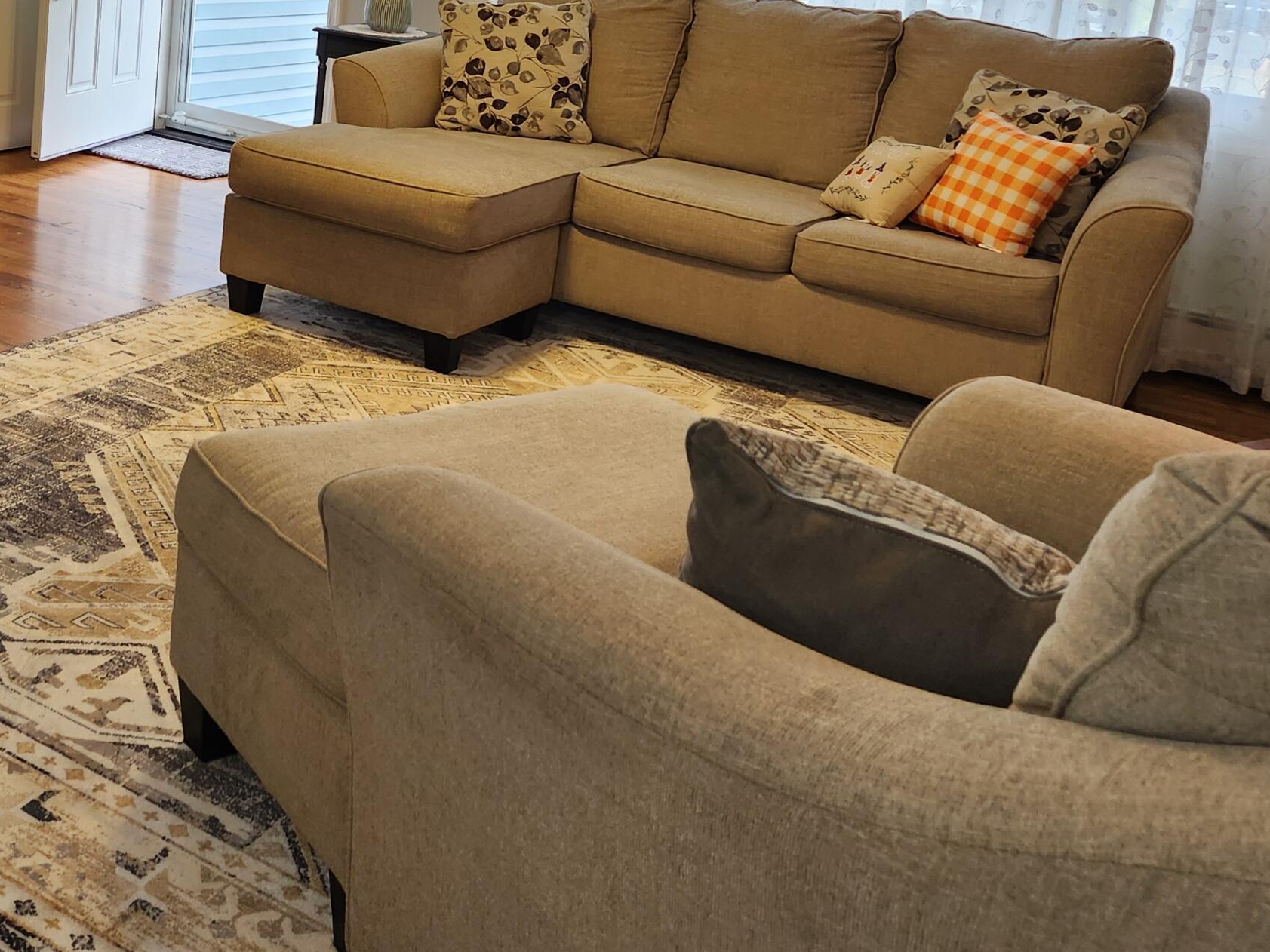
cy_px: 171
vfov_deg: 33.9
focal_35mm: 41
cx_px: 356
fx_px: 1504
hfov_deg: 44.6
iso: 160
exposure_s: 1/120
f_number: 1.8
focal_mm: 5.4
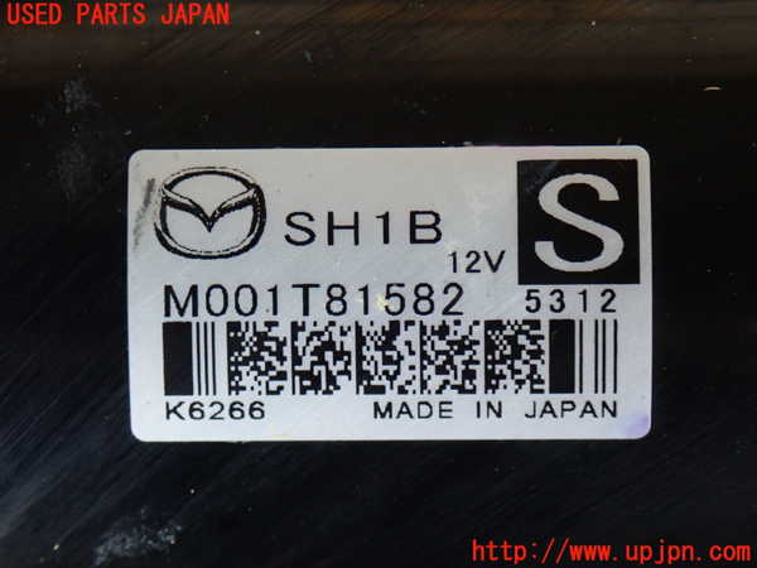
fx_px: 1793
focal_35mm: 82
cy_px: 284
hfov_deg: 23.8
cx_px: 378
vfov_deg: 18.0
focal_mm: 14.62
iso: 800
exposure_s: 1/50
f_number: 4.3
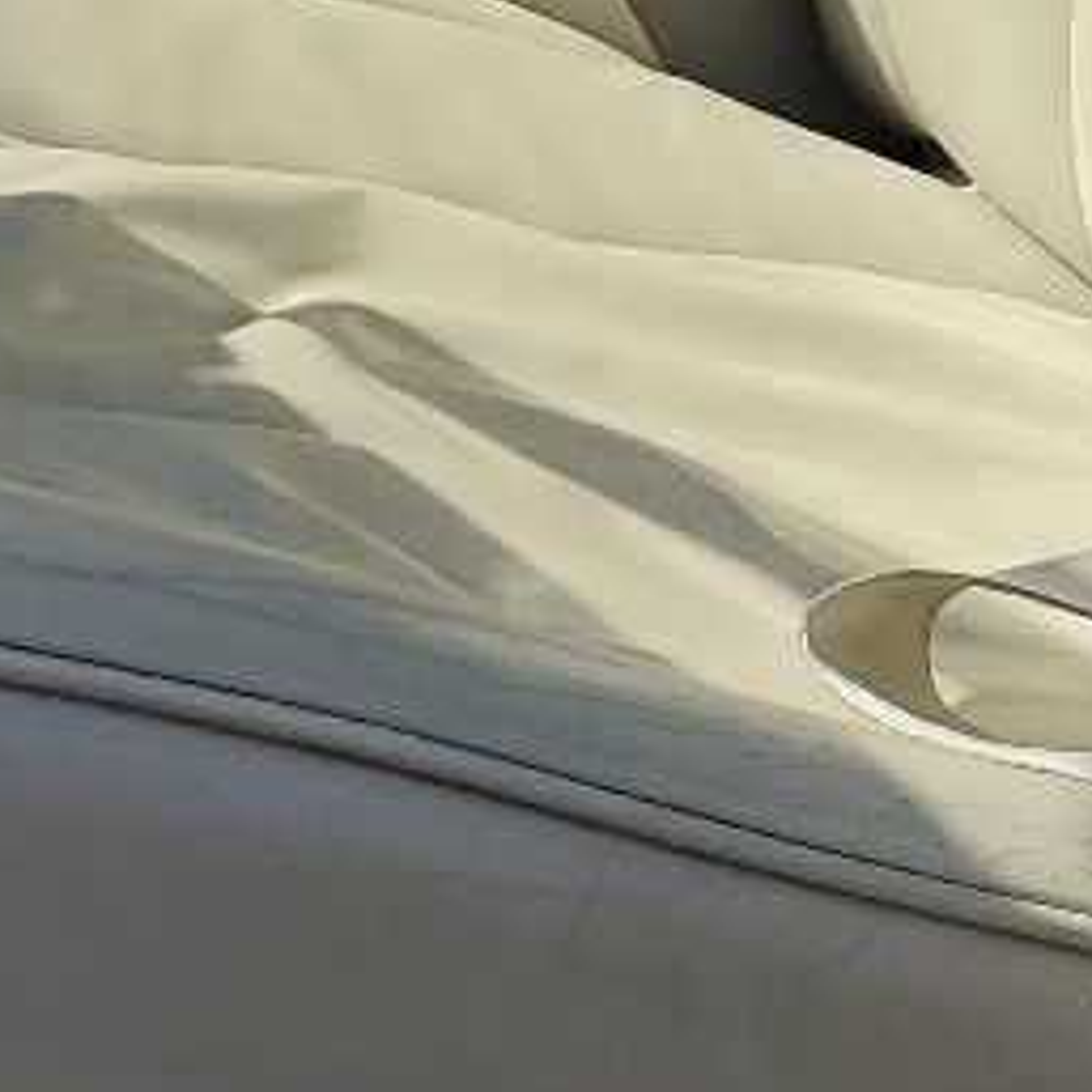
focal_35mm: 143
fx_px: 5104
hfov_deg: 11.6
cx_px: -654
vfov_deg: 11.8
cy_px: -387
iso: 50
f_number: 1.5
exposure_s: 1/2500
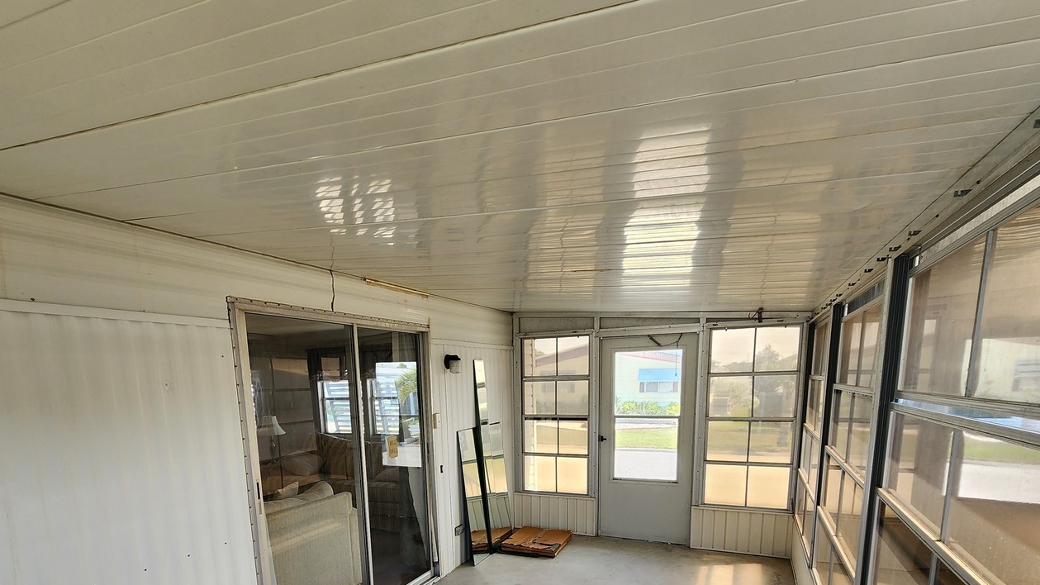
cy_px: 473
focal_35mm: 18
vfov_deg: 56.3
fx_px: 496
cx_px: 476
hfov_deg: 92.4
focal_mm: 2.2
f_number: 2.2
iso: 64
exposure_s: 1/120
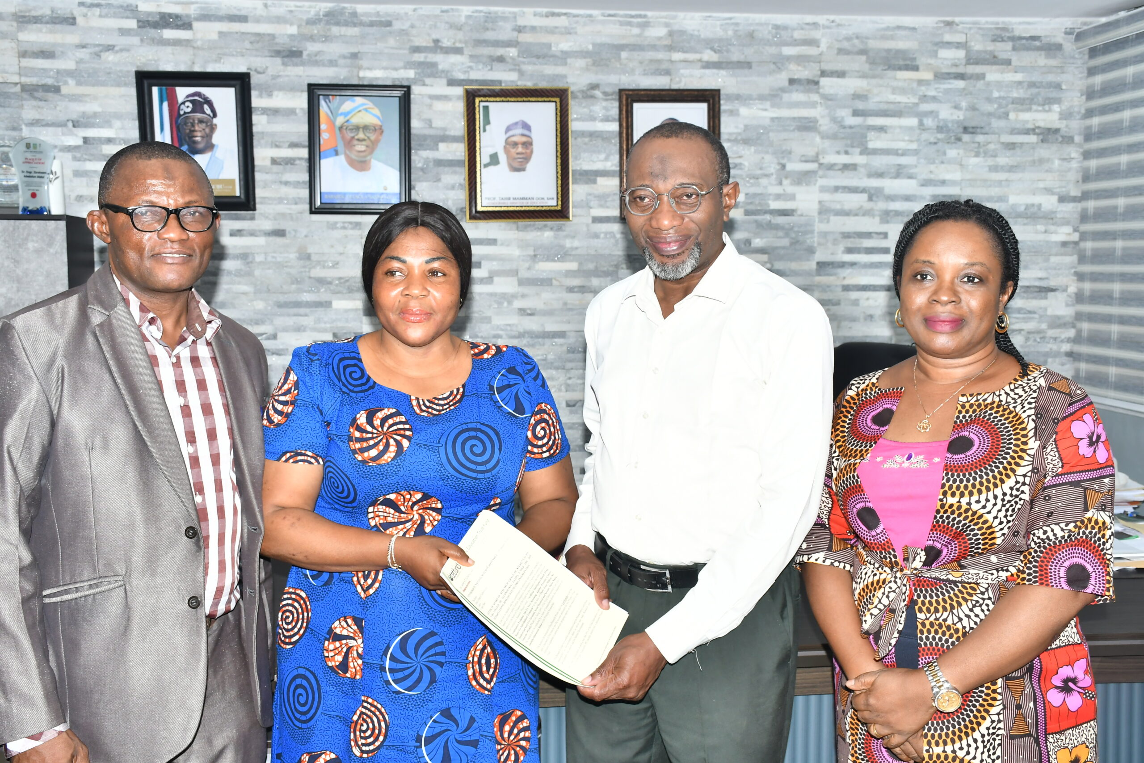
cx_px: 572
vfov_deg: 34.2
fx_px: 1239
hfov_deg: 49.6
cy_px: 382
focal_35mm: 39
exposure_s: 1/125
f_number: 8
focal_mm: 26
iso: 500
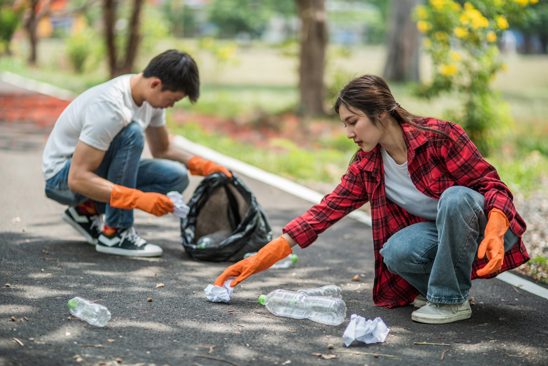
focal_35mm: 85
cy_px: 183
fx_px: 1294
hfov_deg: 23.9
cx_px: 274
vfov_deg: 16.1
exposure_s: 1/1000
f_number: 1.4
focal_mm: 85
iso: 64
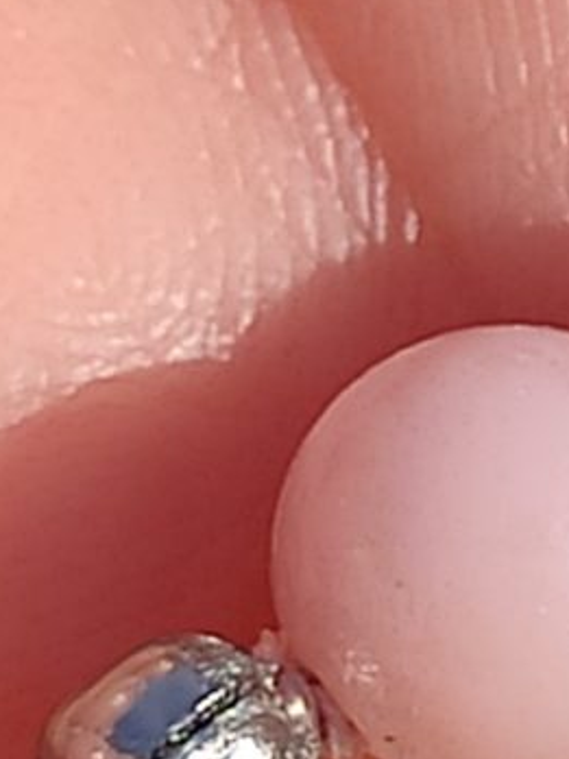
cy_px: 113
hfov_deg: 7.6
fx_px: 4186
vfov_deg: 10.3
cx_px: 1003
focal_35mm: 191
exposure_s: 1/1117
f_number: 1.75
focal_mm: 4.77
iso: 112
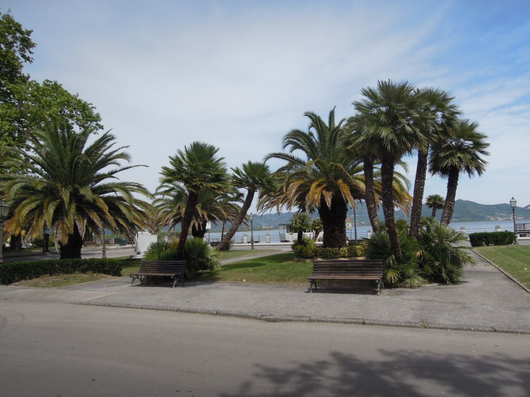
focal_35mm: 24
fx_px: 367
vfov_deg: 56.8
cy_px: 198
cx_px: 265
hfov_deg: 71.6
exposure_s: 1/1600
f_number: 4
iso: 160
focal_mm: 4.3
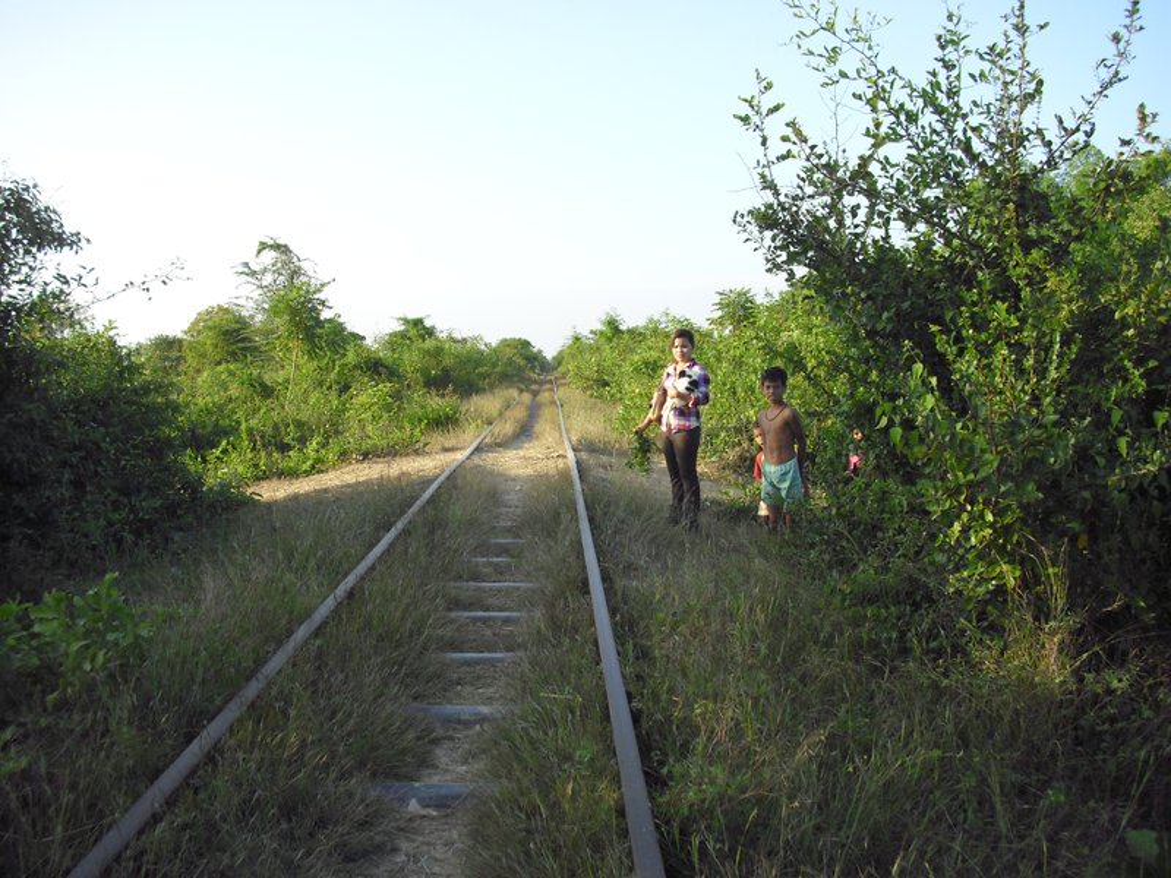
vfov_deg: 37.7
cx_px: 586
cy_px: 439
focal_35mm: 38
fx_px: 1285
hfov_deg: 49.0
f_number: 2.8
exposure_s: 1/400
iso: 100
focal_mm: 6.2
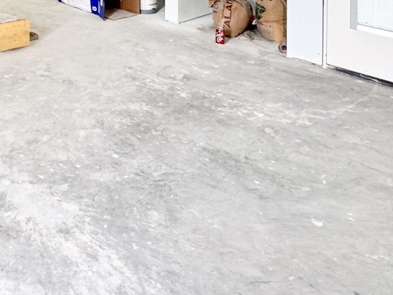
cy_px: -130
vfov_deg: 25.5
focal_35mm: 45
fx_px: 511
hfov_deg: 35.3
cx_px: -51
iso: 160
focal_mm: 2.22
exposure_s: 1/99
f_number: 2.2
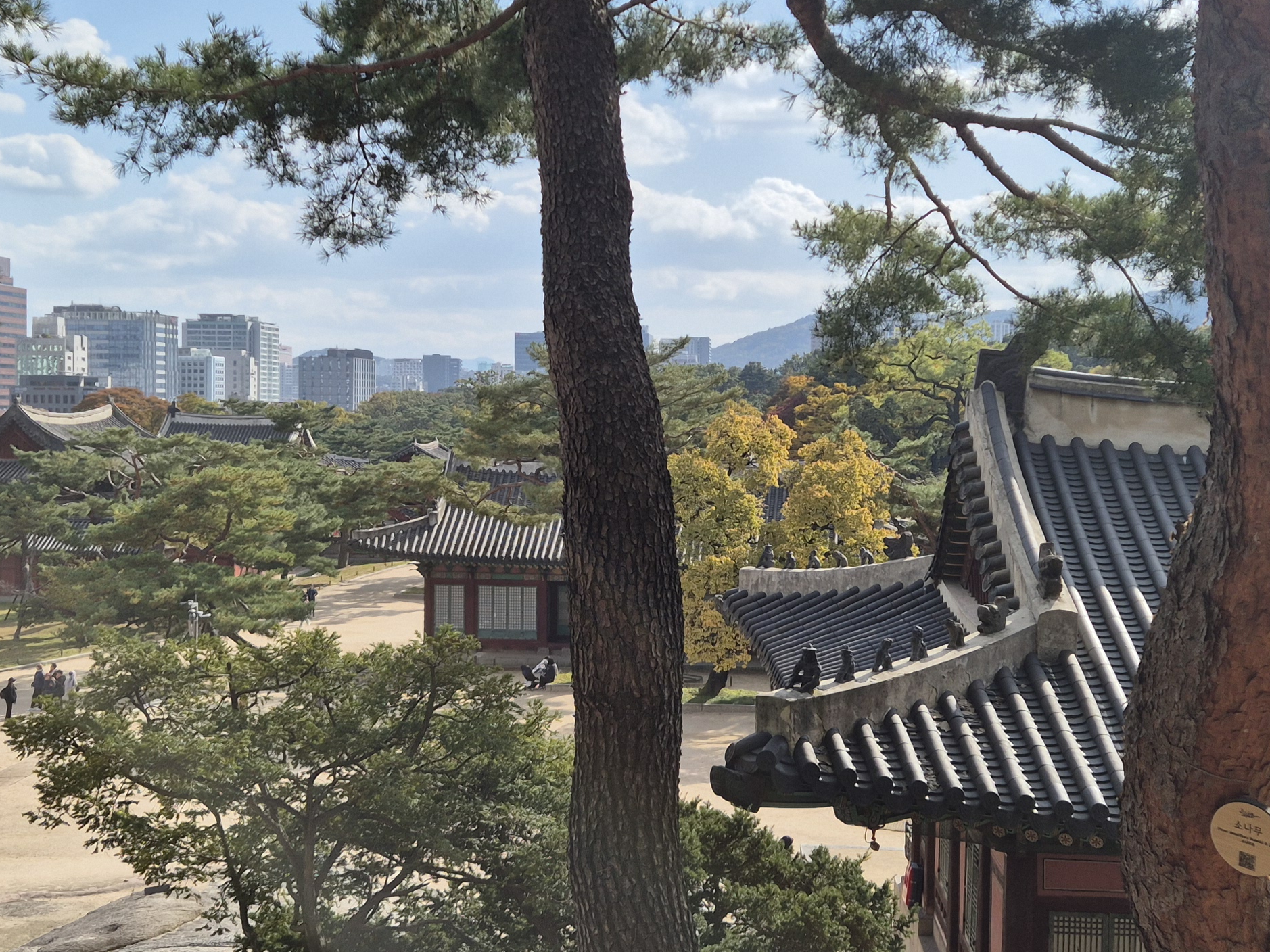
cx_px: 580
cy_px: 476
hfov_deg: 38.9
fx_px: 1797
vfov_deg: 29.7
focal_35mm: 49
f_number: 1.8
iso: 25
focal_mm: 5.4
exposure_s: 1/2816
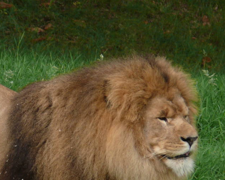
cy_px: 160
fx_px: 5333
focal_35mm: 801
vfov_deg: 1.9
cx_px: -10
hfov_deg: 2.4
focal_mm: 68.8
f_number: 4
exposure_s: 1/160
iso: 100
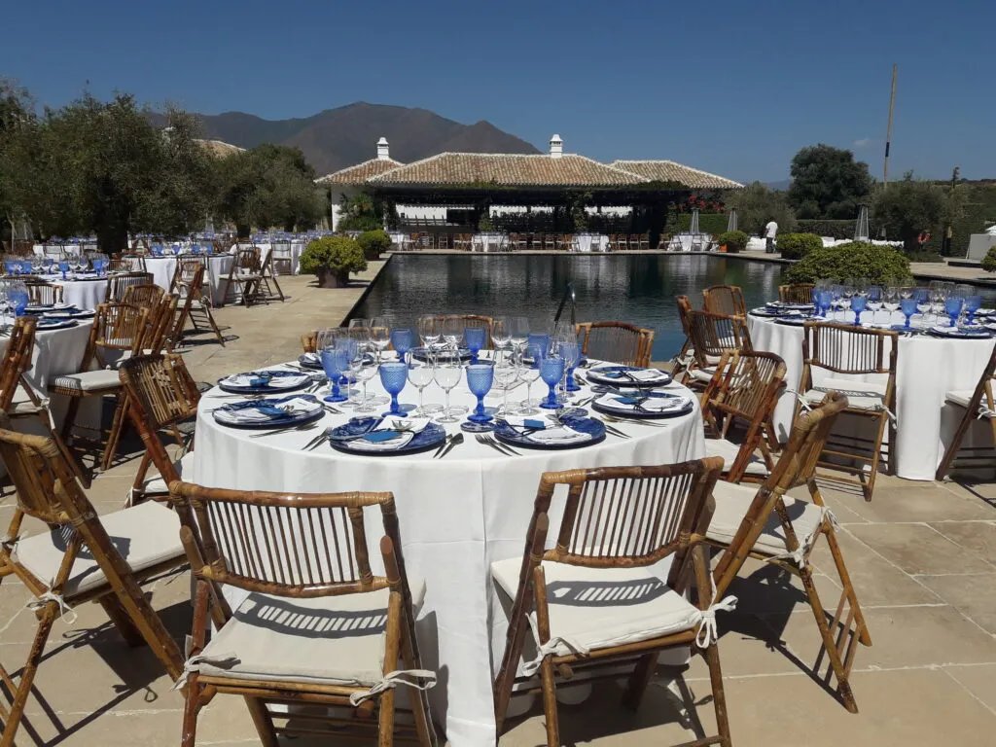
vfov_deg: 49.7
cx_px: 498
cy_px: 374
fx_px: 806
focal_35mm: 28
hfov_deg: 63.4
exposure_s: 1/4184
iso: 40
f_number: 1.9
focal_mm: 3.7
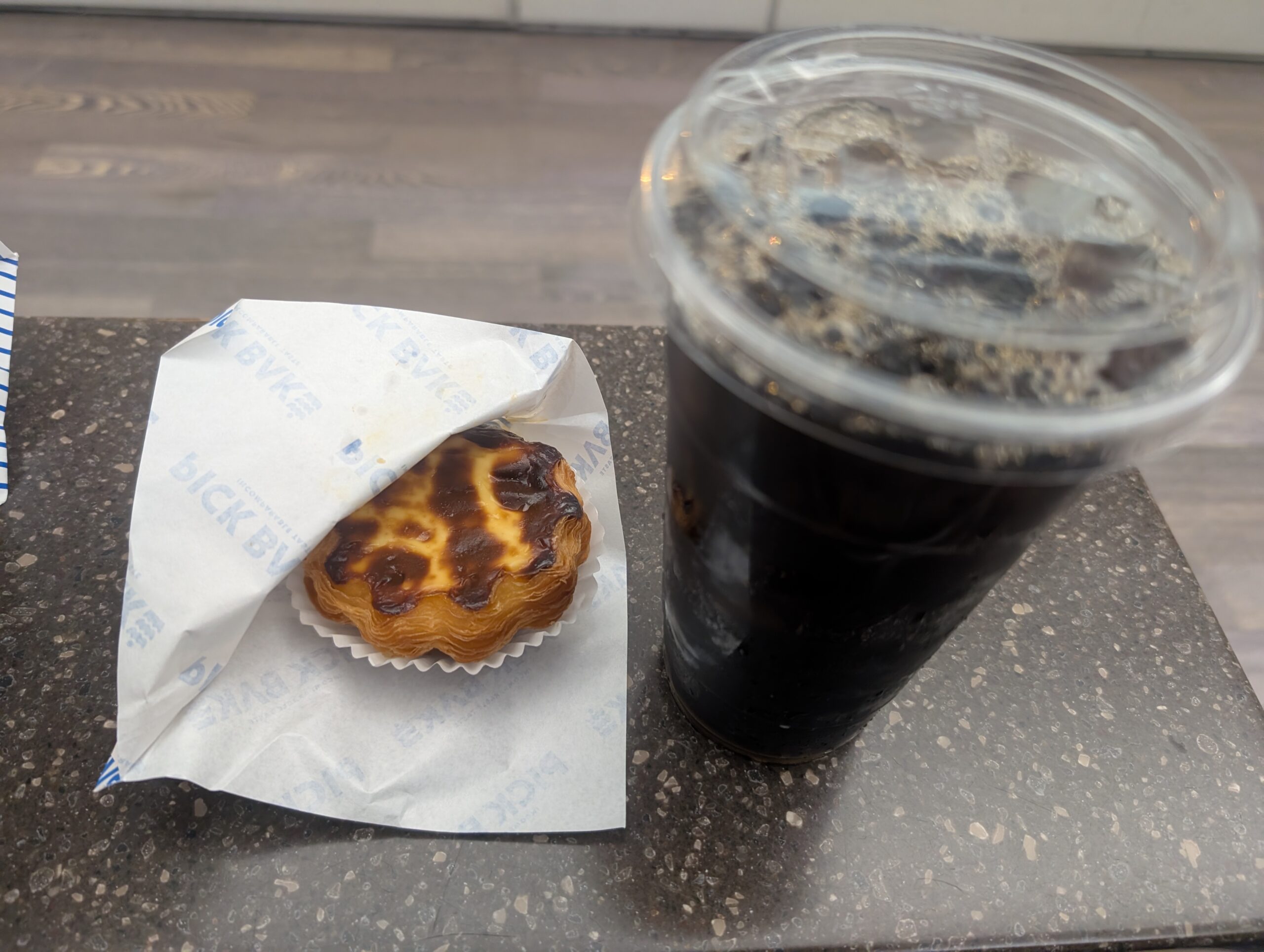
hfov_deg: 71.5
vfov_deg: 56.9
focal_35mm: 24
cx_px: 632
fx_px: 878
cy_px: 476
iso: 512
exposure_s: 1/60
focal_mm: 6.9
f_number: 1.68
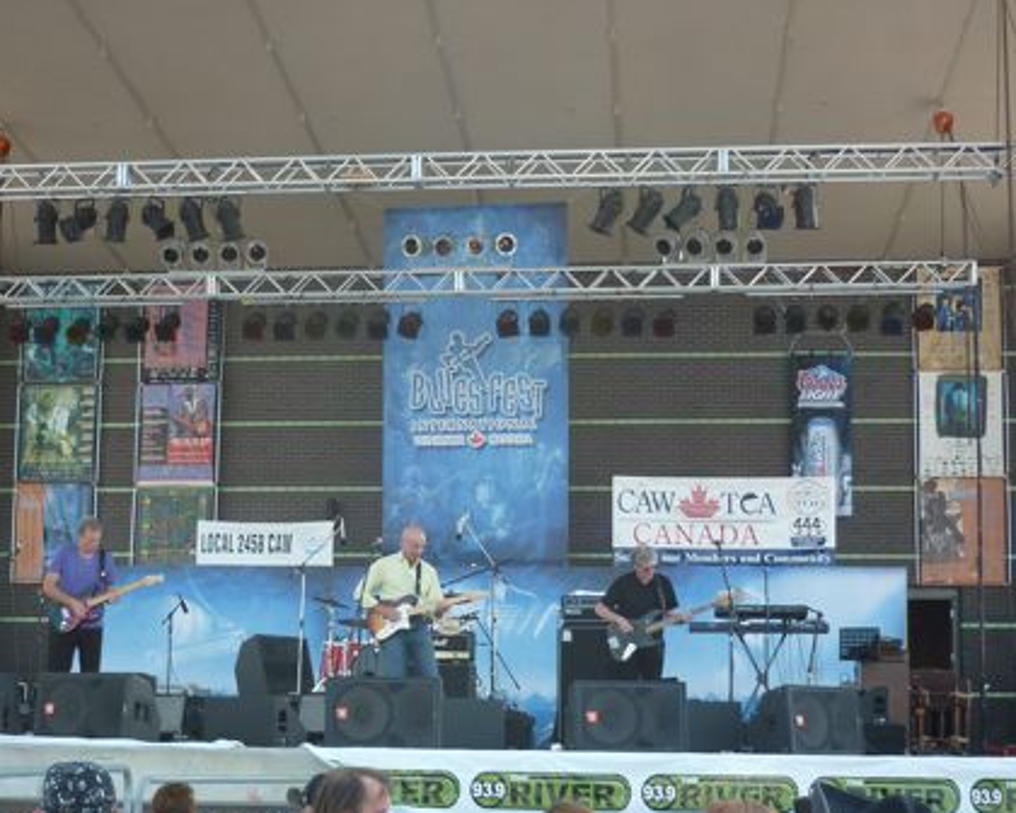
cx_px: 460
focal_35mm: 58
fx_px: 1744
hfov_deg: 32.5
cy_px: 537
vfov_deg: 26.1
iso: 80
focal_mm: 6.4
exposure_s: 1/250
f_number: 3
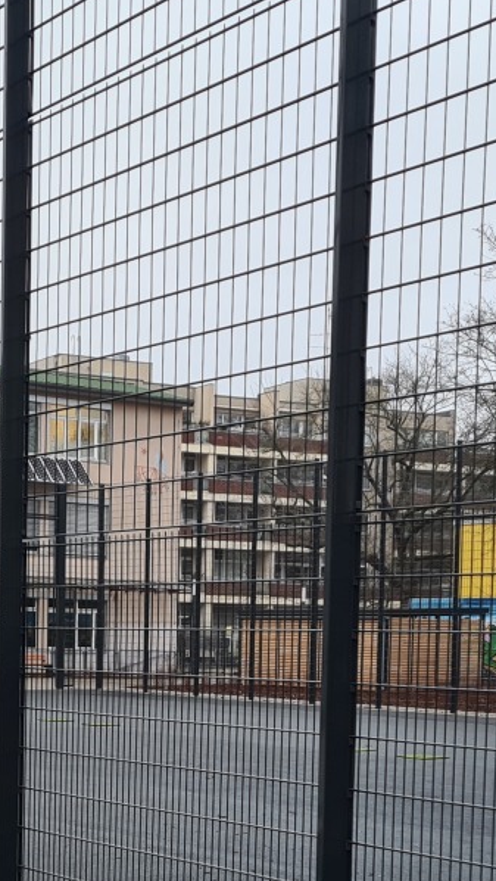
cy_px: 740
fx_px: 1658
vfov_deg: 28.9
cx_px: 181
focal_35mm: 71
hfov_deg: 17.0
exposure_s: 1/100
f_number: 1.8
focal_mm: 5.4
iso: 64
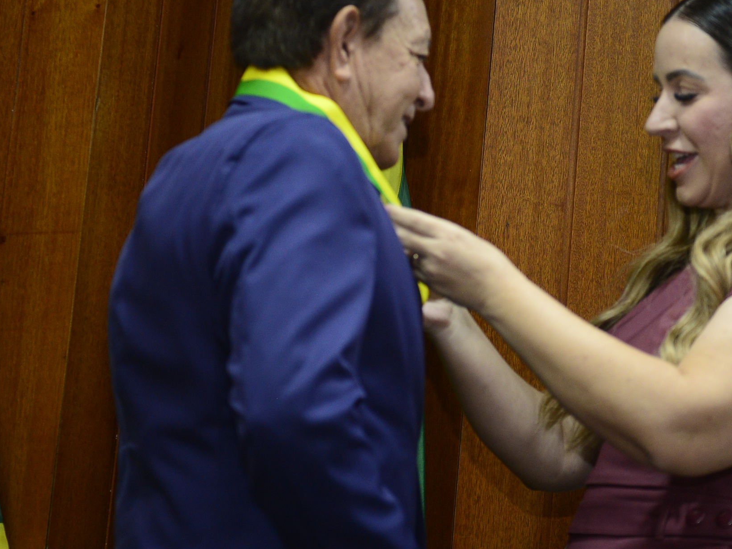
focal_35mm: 124
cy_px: 230
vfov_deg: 12.0
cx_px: 465
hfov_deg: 15.9
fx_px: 2622
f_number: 2.8
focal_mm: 70
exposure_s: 1/125
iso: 2000
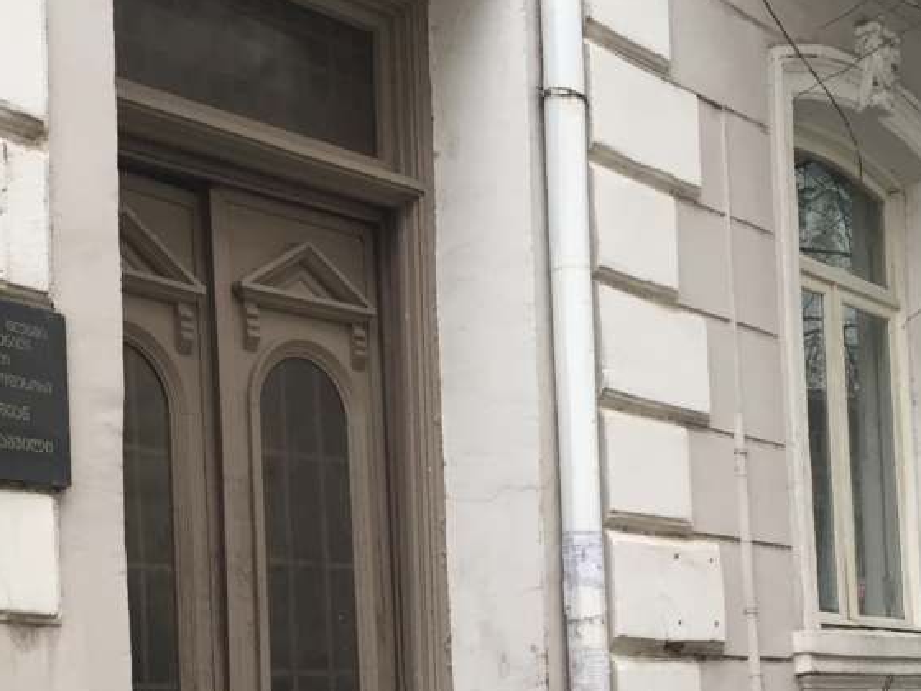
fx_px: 1570
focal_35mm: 59
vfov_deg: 23.9
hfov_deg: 32.3
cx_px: 276
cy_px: 669
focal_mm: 4.15
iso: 32
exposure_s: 1/33
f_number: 2.2
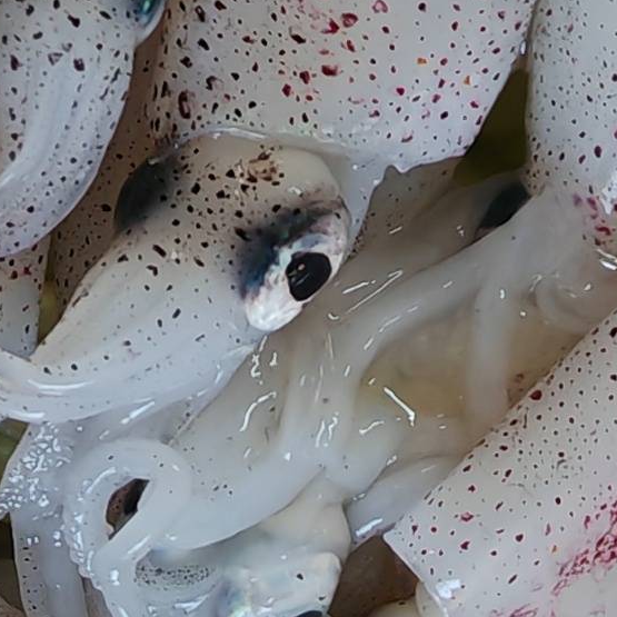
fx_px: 3549
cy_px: 476
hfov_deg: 9.6
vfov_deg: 9.9
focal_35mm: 176
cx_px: -317
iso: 200
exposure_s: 1/93
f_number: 1.9
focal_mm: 5.52
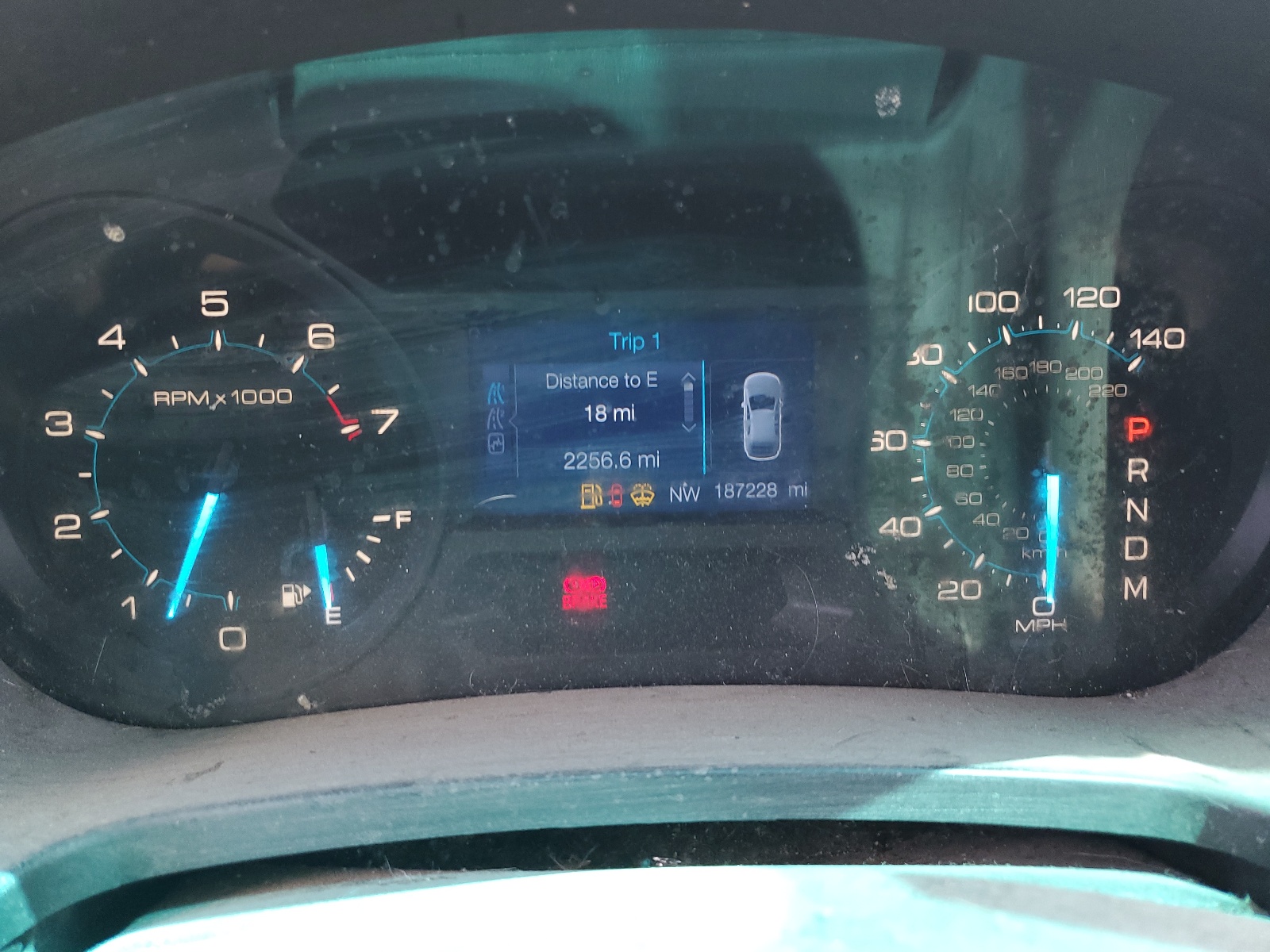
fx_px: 954
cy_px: 476
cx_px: 635
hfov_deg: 67.3
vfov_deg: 53.1
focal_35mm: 26
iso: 95
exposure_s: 1/120
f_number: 1.5
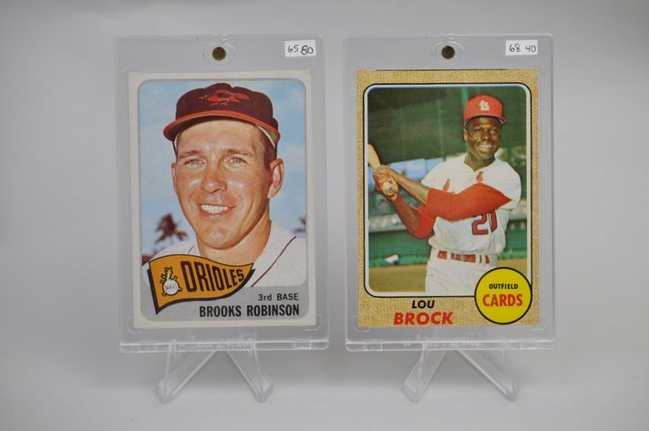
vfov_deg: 22.6
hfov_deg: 33.4
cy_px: 216
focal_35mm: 60
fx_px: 1080
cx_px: 324
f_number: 4.5
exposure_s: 1/80
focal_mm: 40
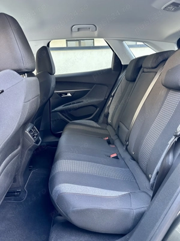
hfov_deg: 56.8
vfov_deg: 71.6
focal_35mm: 24
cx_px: 90
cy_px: 120
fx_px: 166
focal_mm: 6.86
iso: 400
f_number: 1.78
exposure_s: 1/60
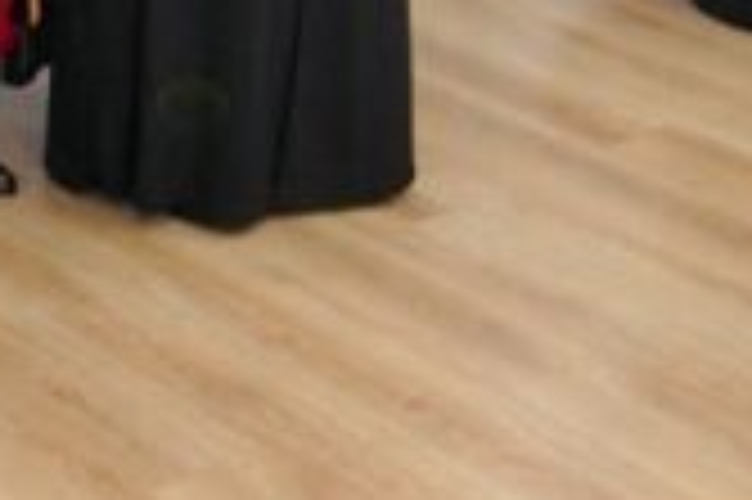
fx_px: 2817
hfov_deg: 15.1
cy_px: -495
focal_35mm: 135
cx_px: 153
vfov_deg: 9.5
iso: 1000
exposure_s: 1/400
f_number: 3.2
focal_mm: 30
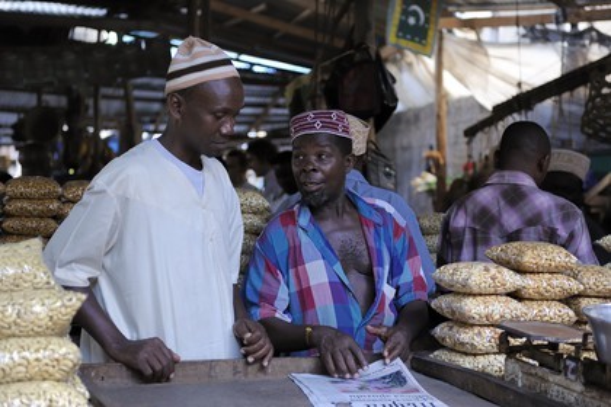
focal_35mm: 62
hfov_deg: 32.4
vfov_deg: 21.9
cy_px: 204
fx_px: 1052
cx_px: 306
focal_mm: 62
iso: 800
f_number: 3.2
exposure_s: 1/320
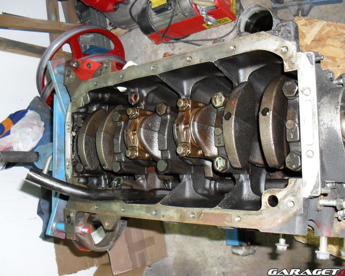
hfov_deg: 49.1
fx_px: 378
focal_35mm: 37
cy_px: 138
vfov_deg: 40.1
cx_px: 181
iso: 200
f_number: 3.2
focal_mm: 6.3
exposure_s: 1/45
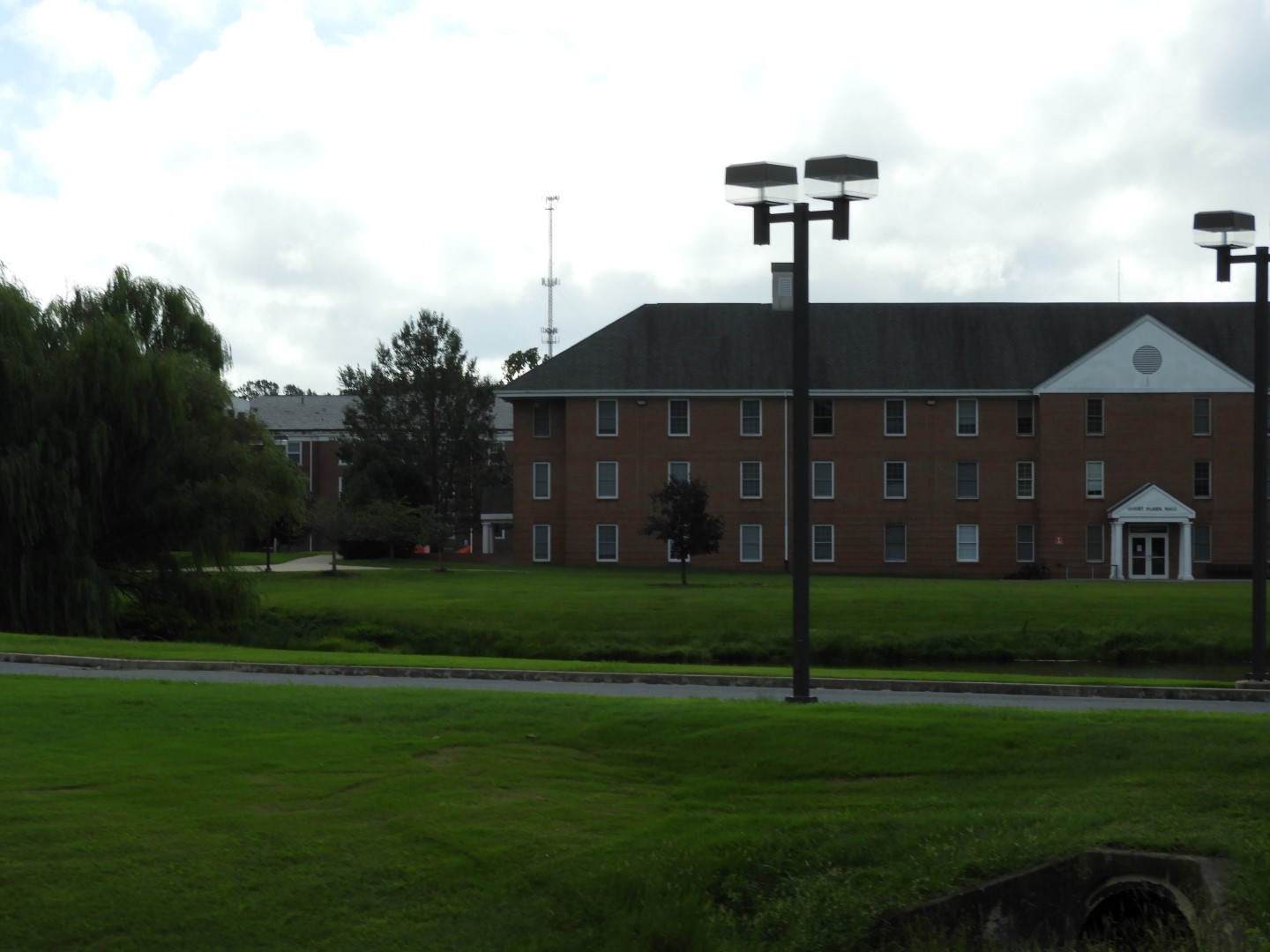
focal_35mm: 95
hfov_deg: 20.7
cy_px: 476
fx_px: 3485
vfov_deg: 15.6
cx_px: 635
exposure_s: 1/800
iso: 100
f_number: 4.8
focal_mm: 17
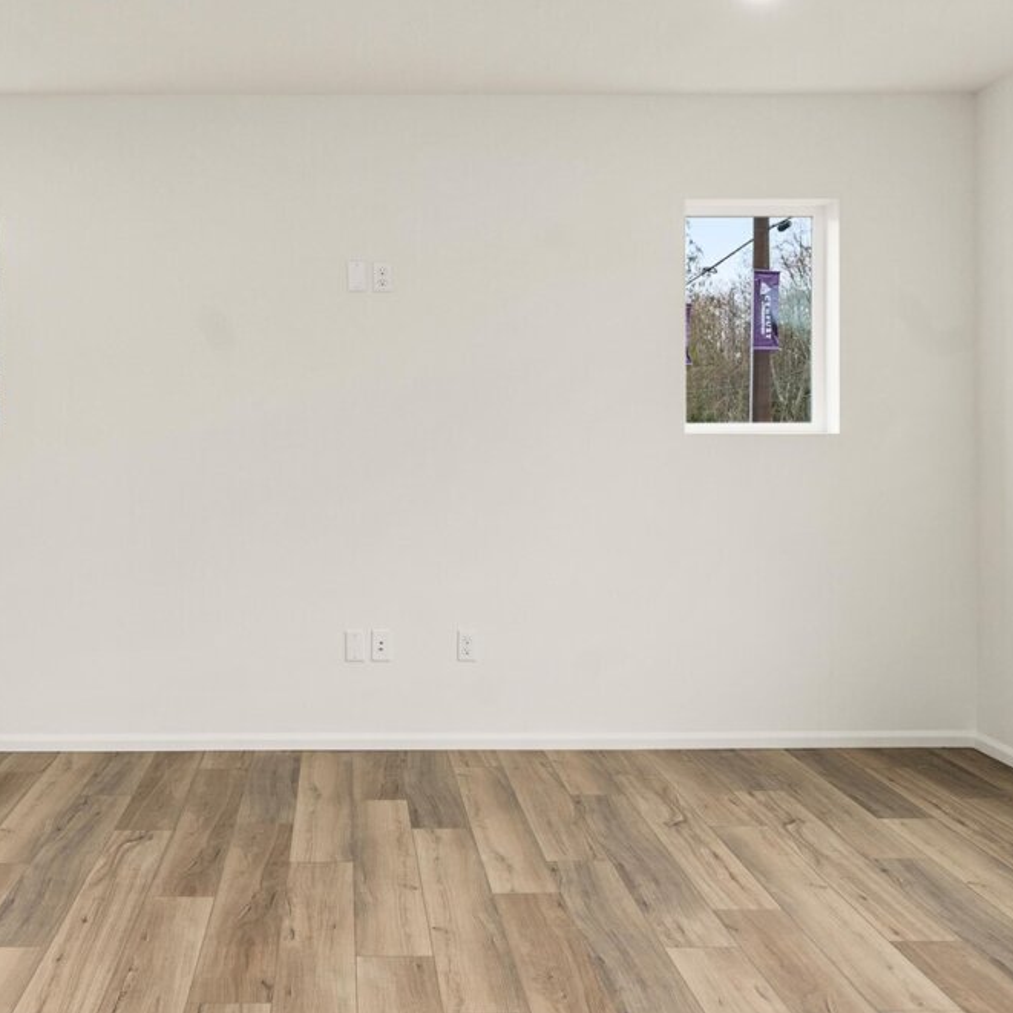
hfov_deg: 45.3
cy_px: 444
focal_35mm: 36
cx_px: 331
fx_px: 1192
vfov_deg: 45.9
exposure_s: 1/60
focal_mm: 20
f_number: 7.1
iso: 80
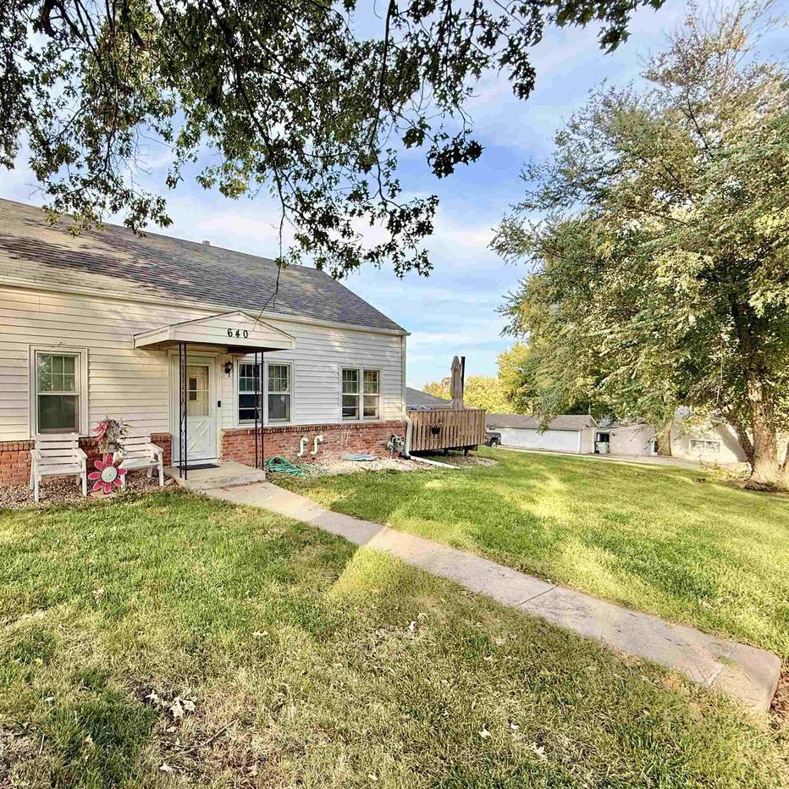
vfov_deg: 84.0
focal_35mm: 17
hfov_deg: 81.2
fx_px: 438
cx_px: 264
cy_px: 405
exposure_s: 1/564
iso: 64
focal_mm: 2.22
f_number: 2.2
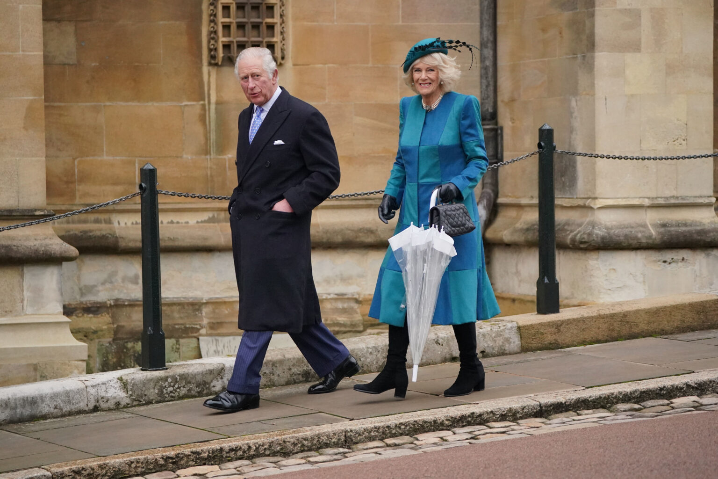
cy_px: 240
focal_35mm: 139
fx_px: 2772
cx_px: 359
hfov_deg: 14.8
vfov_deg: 9.9
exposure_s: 1/1000
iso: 6400
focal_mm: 139
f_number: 5
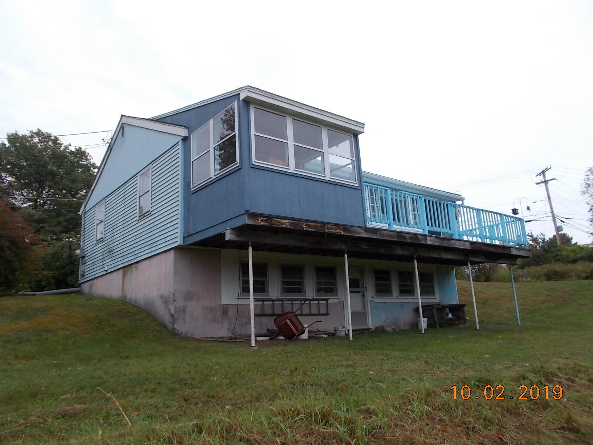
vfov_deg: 53.1
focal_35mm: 26
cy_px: 222
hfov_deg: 67.3
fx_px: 445
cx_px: 296
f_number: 3.2
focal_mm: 4.6
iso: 100
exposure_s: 1/250
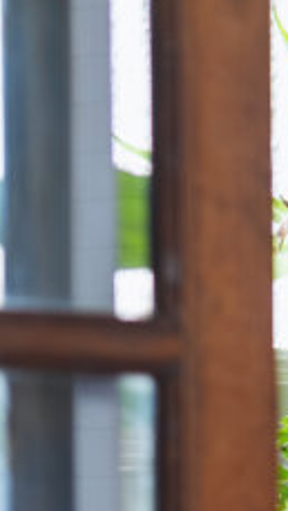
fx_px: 3187
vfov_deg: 9.1
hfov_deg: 5.1
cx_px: 487
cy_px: 449
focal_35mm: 235
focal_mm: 56
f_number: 2
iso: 200
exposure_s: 1/160
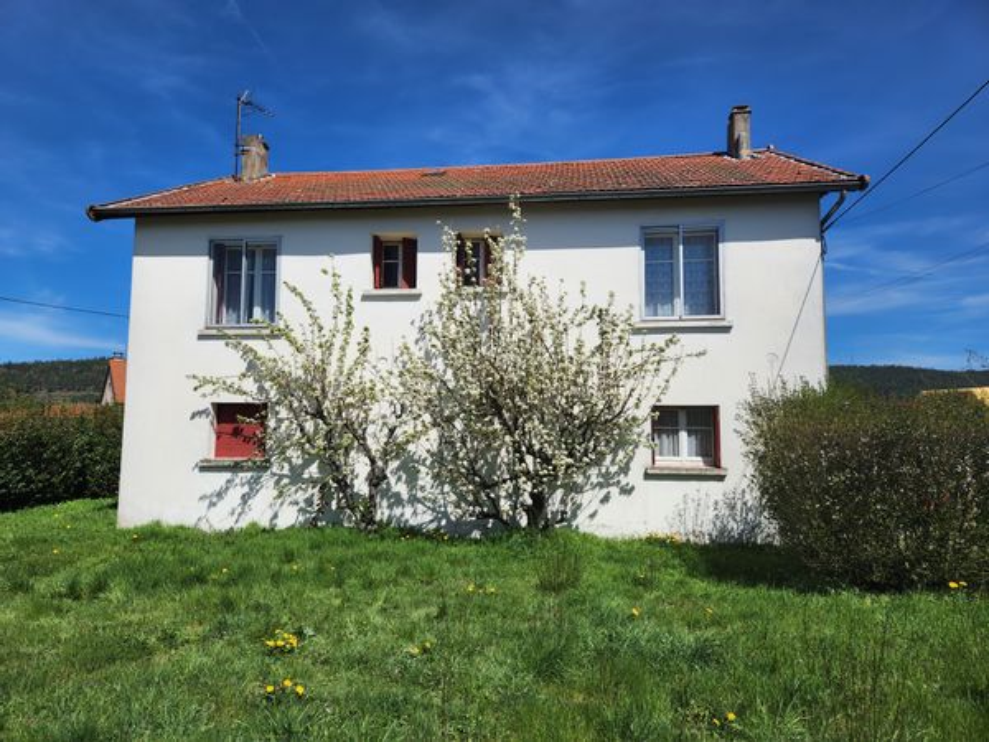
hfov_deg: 73.9
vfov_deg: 58.9
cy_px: 371
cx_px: 494
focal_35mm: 23
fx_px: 657
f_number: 1.8
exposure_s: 1/2905
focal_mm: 5.4
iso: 20
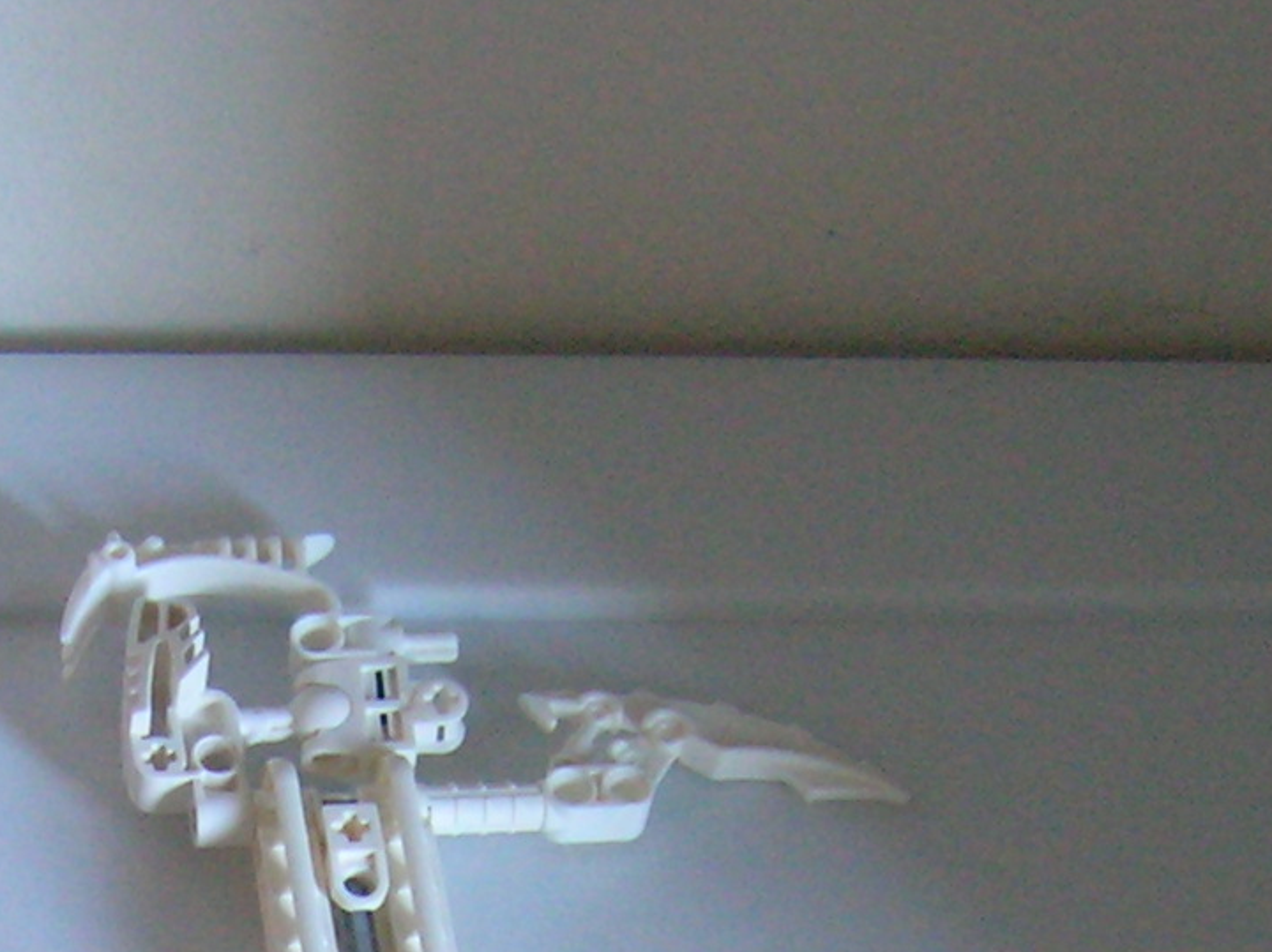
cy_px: 1367
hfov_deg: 18.1
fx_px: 3966
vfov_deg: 13.0
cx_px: 258
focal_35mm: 108
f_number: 2.9
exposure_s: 1/3.7
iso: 200
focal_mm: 5.7
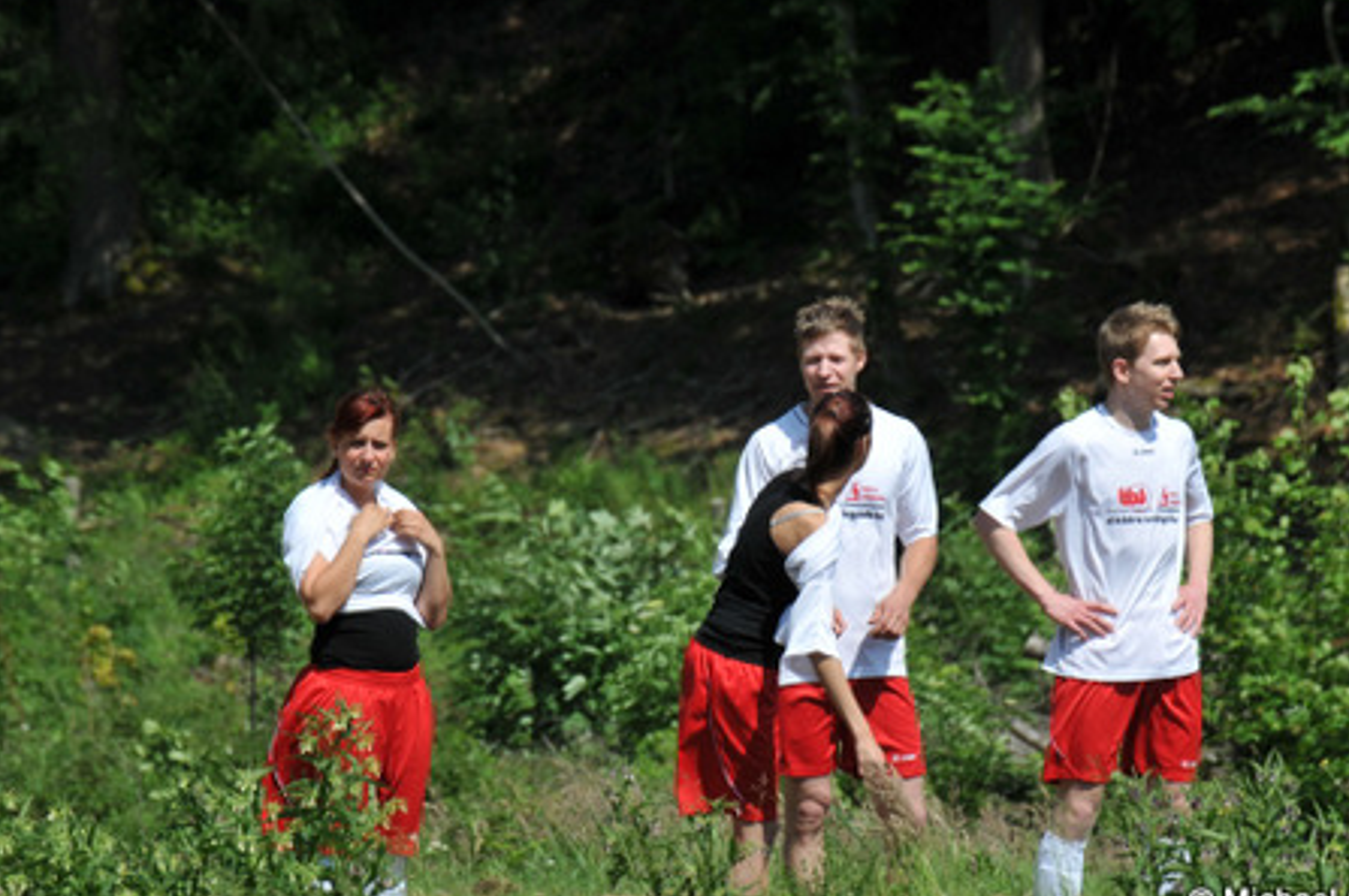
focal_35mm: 419
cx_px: 751
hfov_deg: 4.9
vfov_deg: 3.3
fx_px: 15683
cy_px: 459
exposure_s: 1/640
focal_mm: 250
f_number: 8
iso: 200
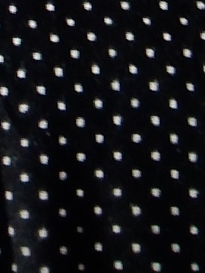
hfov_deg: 11.4
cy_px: -276
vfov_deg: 13.2
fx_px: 1019
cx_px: 11
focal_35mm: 129
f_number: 2.4
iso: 121
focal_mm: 2.39
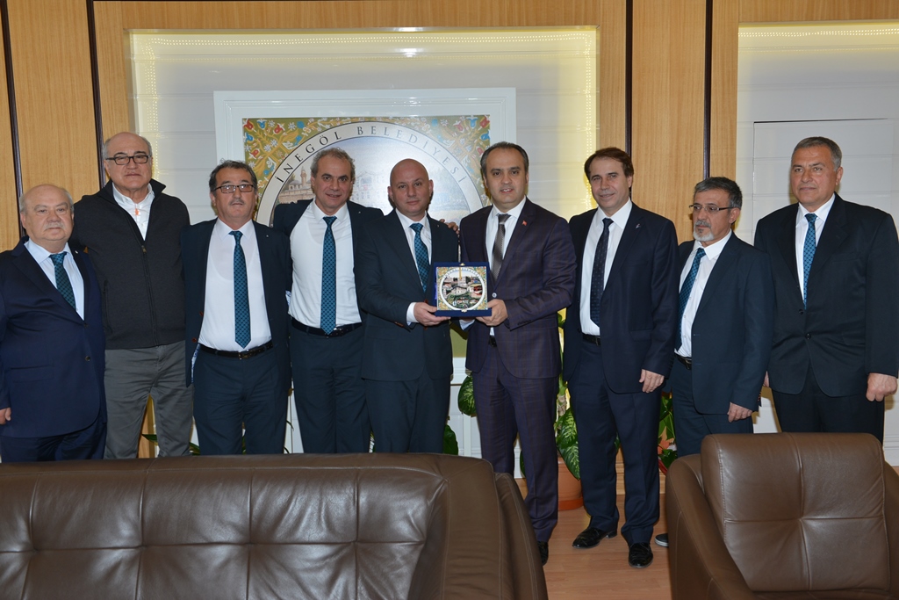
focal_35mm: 36
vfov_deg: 36.9
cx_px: 450
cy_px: 300
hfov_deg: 53.1
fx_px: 899
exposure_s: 1/60
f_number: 6.3
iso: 500
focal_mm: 36
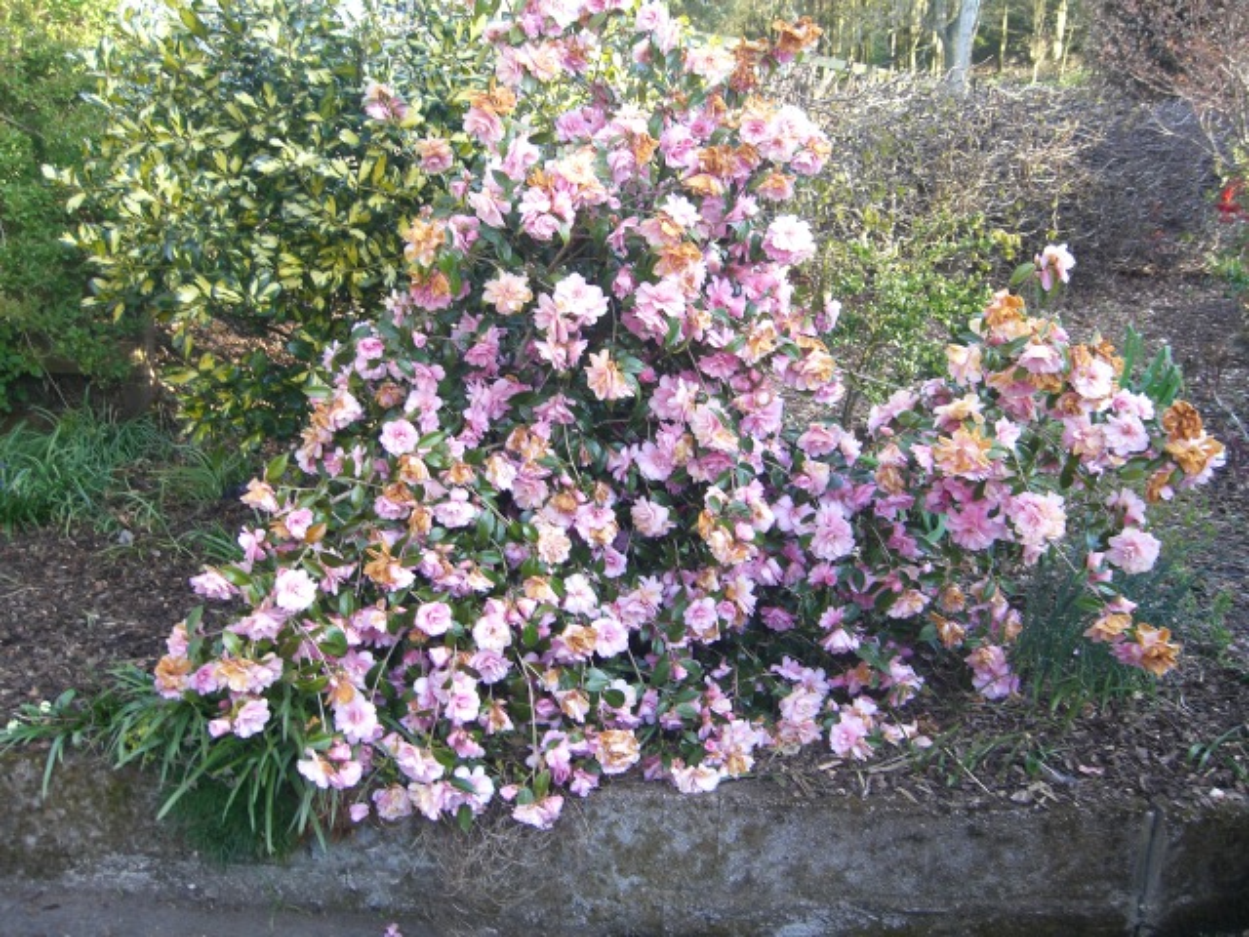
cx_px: 624
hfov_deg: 49.0
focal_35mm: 38
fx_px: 1371
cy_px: 468
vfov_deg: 37.7
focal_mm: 7.9
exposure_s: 1/60
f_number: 2.8
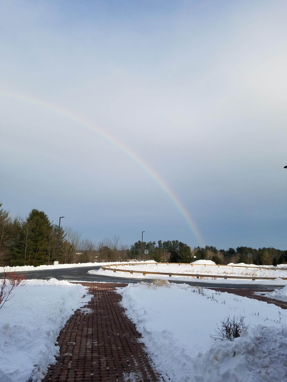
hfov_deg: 53.1
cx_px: 144
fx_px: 287
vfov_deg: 67.3
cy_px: 191
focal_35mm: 26
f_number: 1.7
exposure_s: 1/2424
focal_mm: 4.2
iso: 50
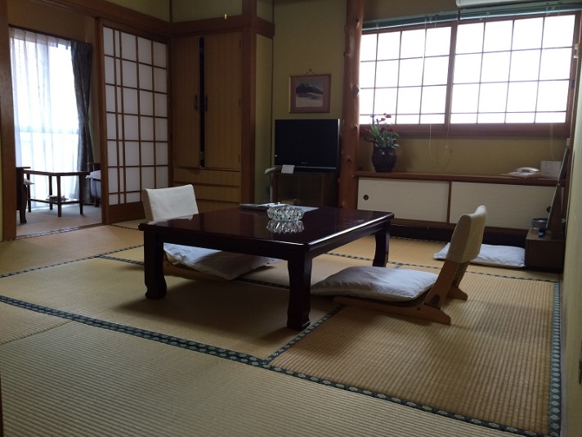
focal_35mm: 30
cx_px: 291
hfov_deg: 60.0
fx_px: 504
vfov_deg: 46.8
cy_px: 218
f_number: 2.2
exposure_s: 1/30
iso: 80
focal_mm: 4.12
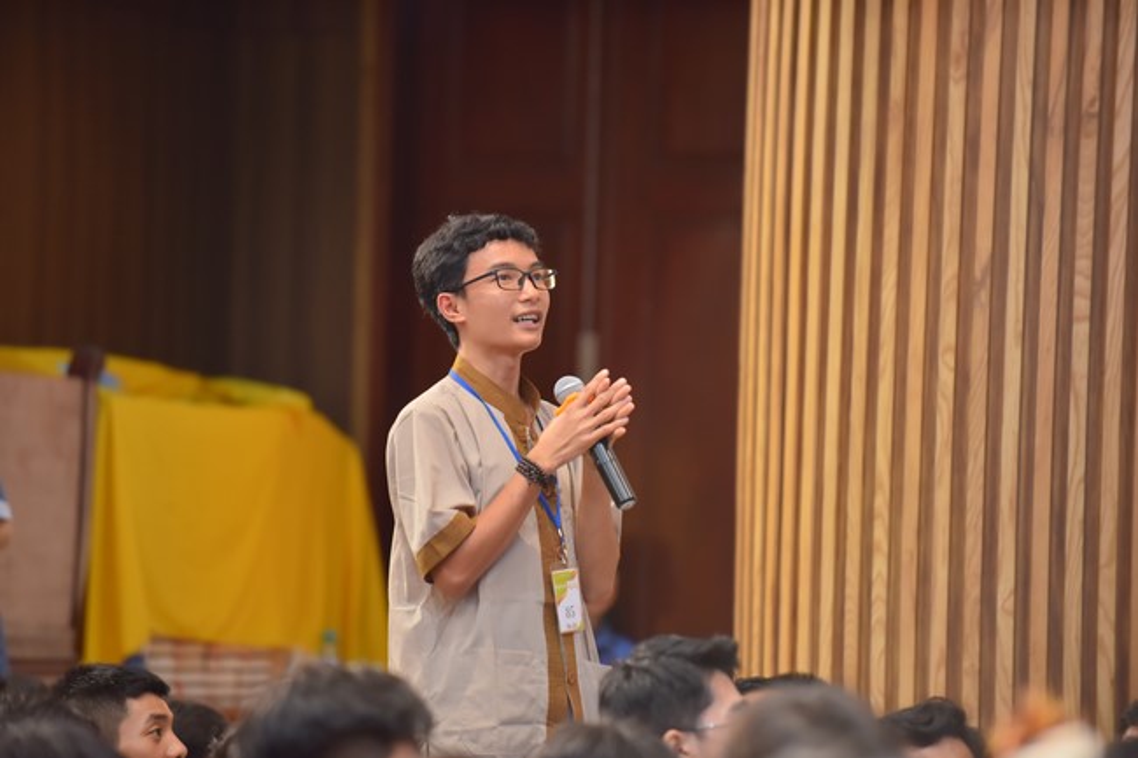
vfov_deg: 6.9
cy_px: 379
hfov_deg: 10.3
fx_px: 6320
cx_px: 569
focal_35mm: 200
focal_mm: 200
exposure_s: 1/100
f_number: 2.8
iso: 1000
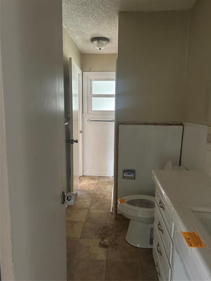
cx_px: 106
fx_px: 195
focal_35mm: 24
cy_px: 140
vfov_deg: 71.6
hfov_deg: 56.8
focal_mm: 6.86
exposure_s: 1/43
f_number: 1.78
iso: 1000
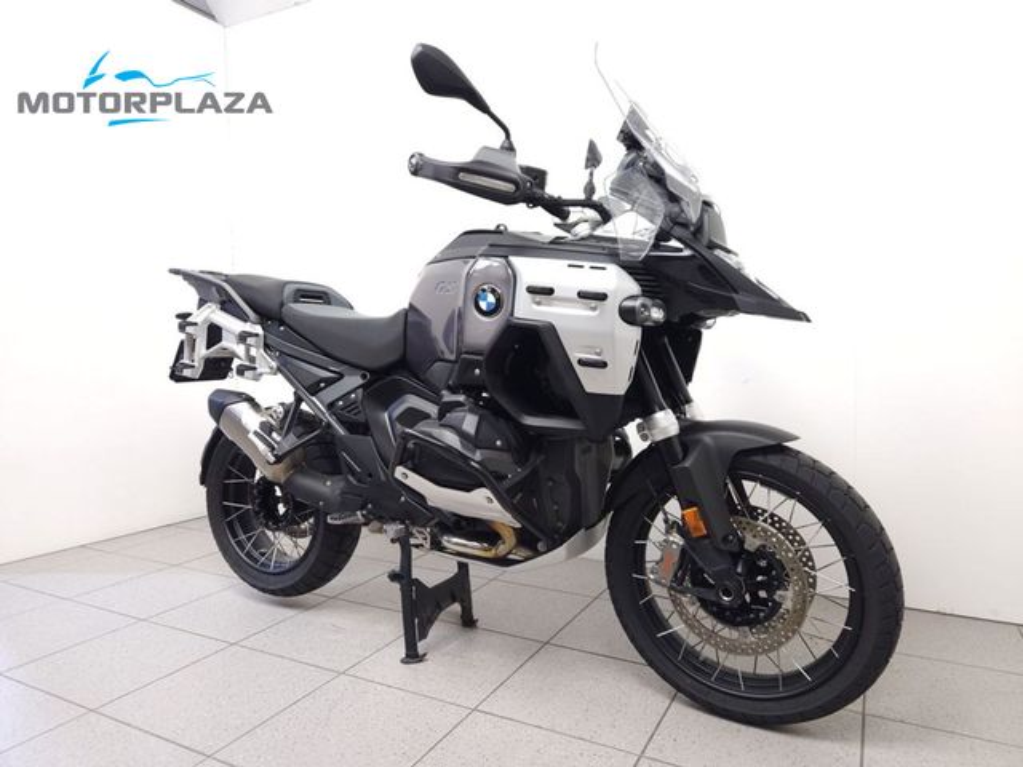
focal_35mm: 23
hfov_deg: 73.9
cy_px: 384
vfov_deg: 58.9
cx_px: 512
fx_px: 680
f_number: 1.8
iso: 125
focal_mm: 5.4
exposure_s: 1/50
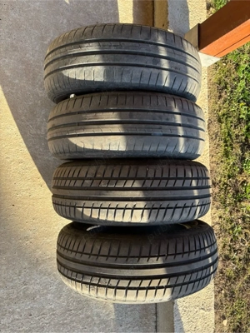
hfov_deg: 53.1
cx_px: 125
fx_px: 250
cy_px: 166
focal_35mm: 26
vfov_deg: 67.3
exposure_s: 1/265
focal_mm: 5.96
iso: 40
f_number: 1.6
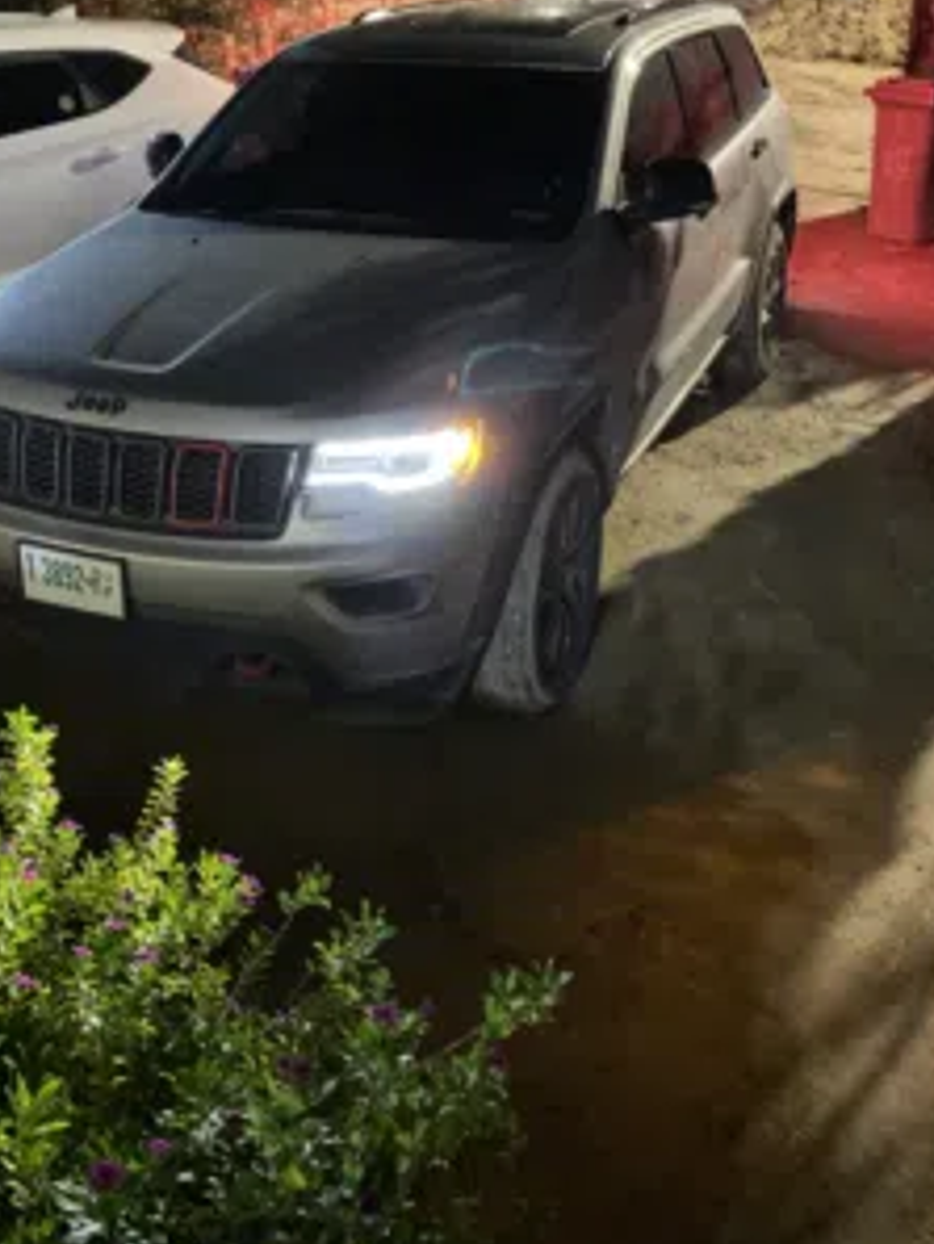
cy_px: 436
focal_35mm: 35
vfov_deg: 51.8
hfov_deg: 40.7
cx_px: 436
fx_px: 1258
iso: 640
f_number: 1.8
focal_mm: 4.25
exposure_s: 1/4
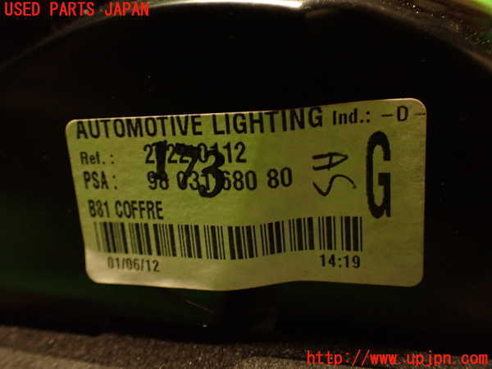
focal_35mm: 32
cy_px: 184
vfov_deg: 44.2
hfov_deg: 56.8
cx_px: 246
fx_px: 455
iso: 800
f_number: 2.4
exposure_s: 1/20
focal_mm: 5.79
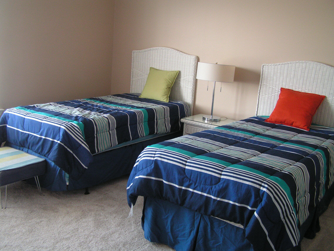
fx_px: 367
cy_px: 126
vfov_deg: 37.7
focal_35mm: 38
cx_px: 167
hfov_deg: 49.0
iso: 100
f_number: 2.8
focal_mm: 6.3
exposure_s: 1/40
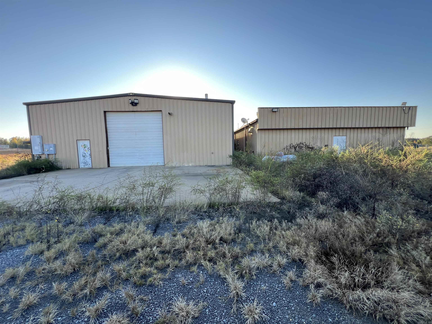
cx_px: 216
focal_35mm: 13
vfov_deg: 89.9
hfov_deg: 106.2
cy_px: 162
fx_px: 162
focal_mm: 1.57
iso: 32
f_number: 1.8
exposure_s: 1/233
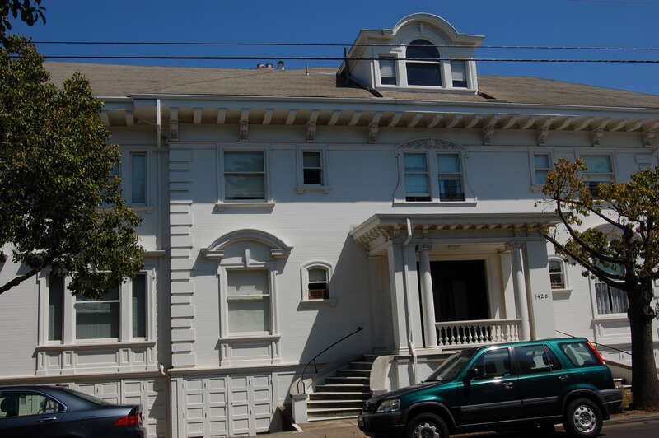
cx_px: 330
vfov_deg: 34.2
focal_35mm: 39
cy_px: 219
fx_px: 713
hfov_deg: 49.6
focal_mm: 26
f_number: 16
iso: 200
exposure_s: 1/200
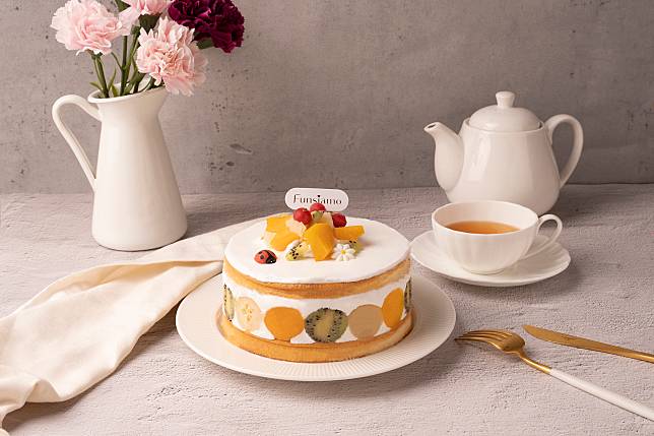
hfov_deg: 57.2
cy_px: 218
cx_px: 327
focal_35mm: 33
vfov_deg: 39.9
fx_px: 599
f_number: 11
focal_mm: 33
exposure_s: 1/125
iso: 200
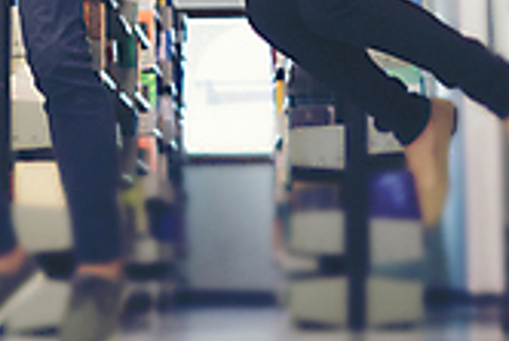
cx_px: -46
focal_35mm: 152
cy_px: -166
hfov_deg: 13.2
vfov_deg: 8.8
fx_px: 2151
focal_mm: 28
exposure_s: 1/500
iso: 2000
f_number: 2
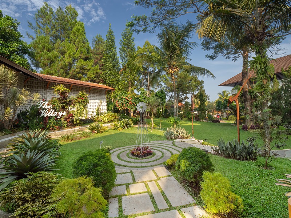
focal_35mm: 16
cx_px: 146
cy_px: 109
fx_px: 135
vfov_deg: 78.1
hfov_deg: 94.5
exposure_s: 1/60
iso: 200
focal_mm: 8
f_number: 7.1
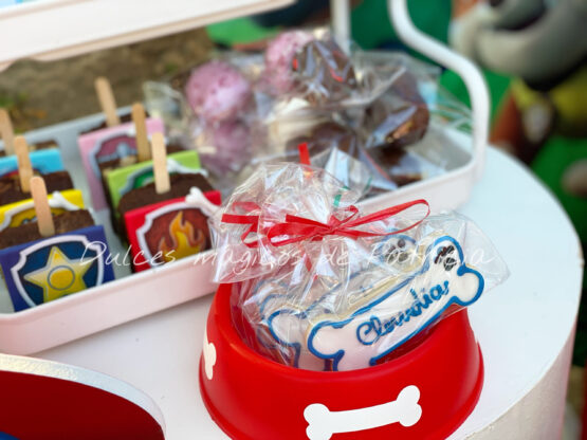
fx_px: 882
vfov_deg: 28.0
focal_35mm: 52
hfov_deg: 36.8
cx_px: 294
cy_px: 220
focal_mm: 6
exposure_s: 1/122
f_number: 2
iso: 40
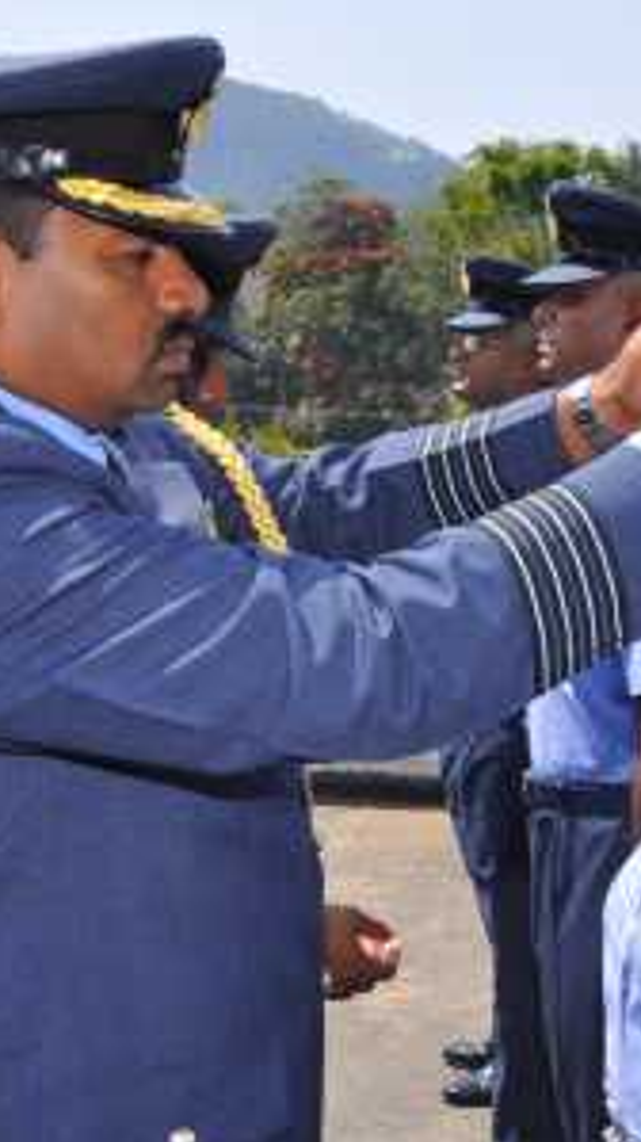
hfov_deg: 17.9
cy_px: 420
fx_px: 1997
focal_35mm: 66
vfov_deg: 31.7
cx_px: 576
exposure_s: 1/160
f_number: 13
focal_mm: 21
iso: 200
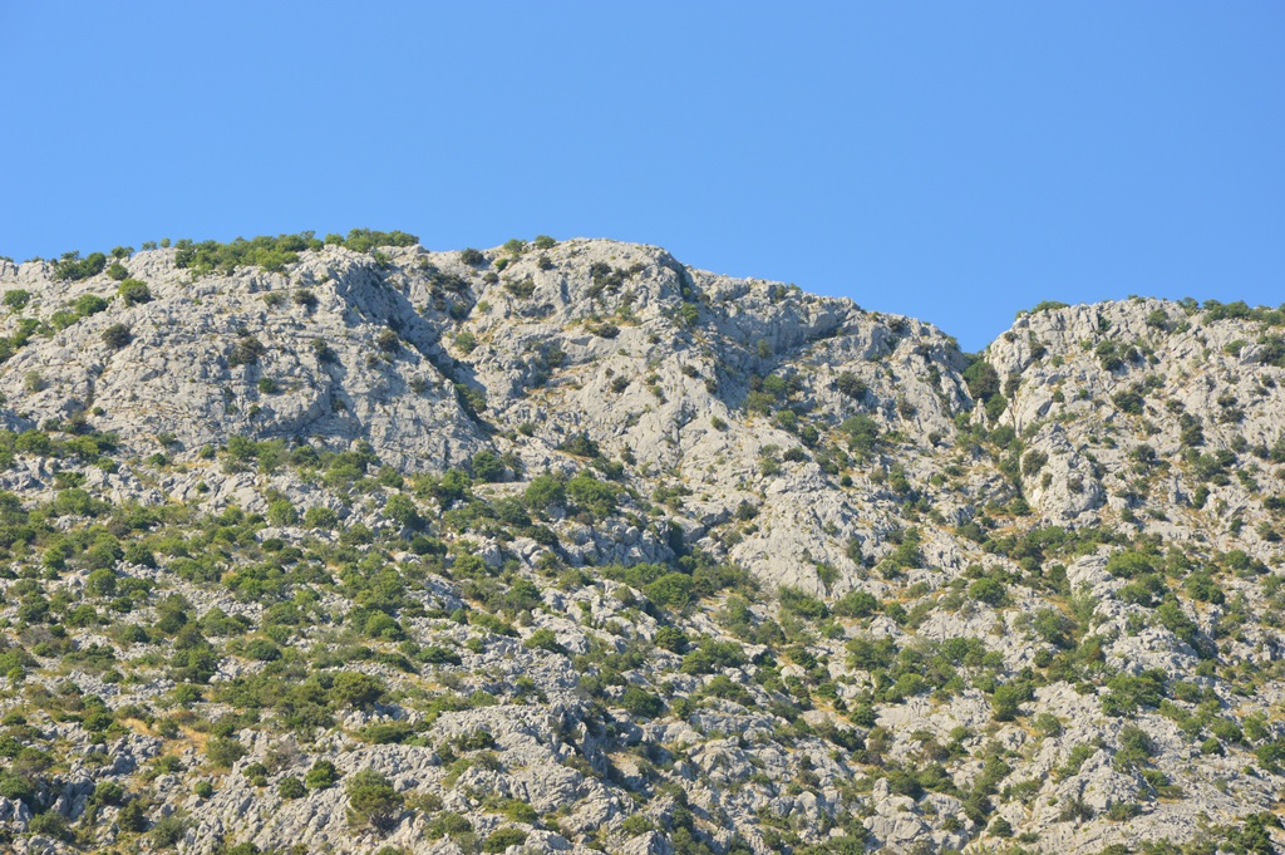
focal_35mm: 158
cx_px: 642
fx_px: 5617
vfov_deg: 8.7
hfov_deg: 13.1
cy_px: 428
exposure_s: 1/400
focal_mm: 105
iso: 400
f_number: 11
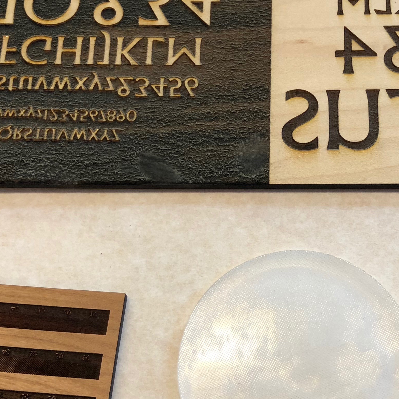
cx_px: 263
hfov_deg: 25.6
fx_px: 874
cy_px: 200
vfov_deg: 25.7
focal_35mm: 67
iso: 32
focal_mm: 3.99
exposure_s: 1/30
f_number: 1.8
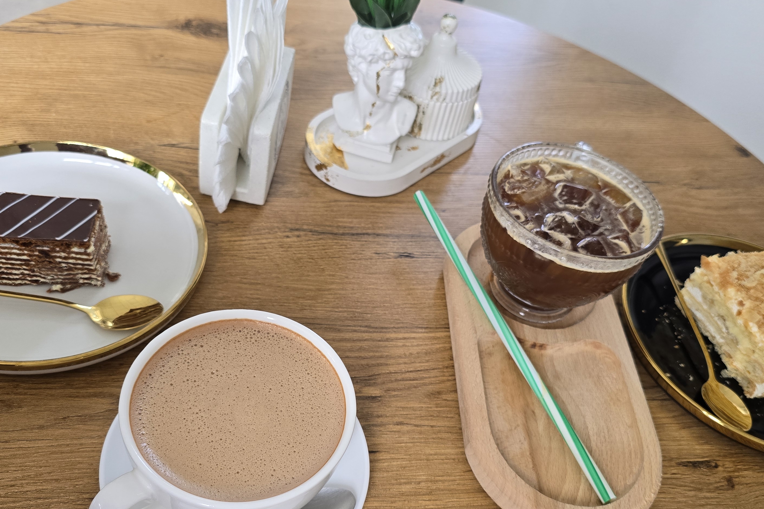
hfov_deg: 55.8
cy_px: 282
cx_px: 369
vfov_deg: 38.8
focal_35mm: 34
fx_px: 721
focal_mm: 6.3
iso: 125
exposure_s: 1/100
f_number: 1.7
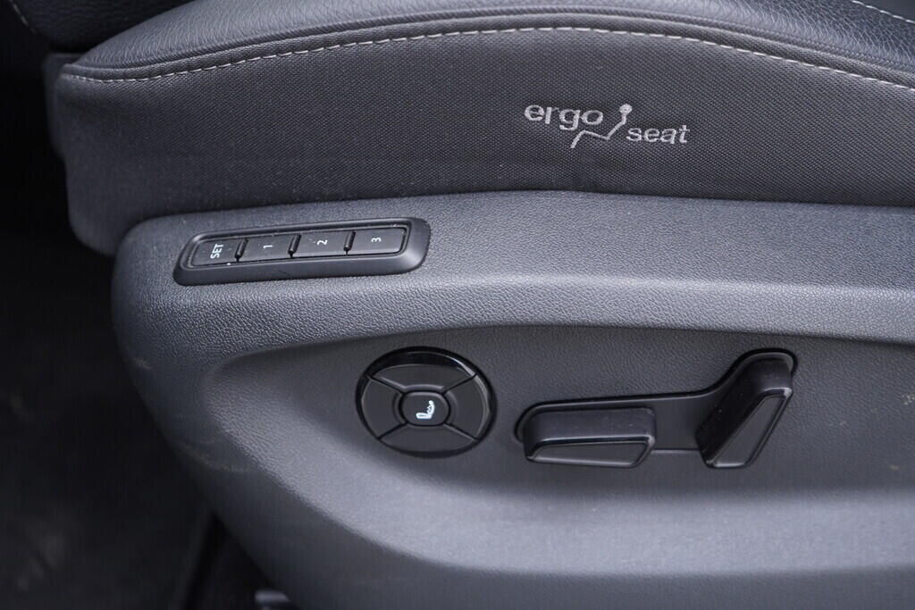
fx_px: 915
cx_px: 458
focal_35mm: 36
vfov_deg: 36.9
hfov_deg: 53.1
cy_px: 305
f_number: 2.8
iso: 250
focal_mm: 24
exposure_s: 1/40
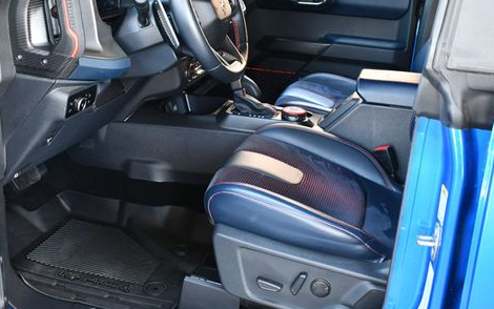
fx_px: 673
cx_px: 240
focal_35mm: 50
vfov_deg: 25.8
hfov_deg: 40.3
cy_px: 126
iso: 1100
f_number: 3.5
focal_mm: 18
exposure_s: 1/125
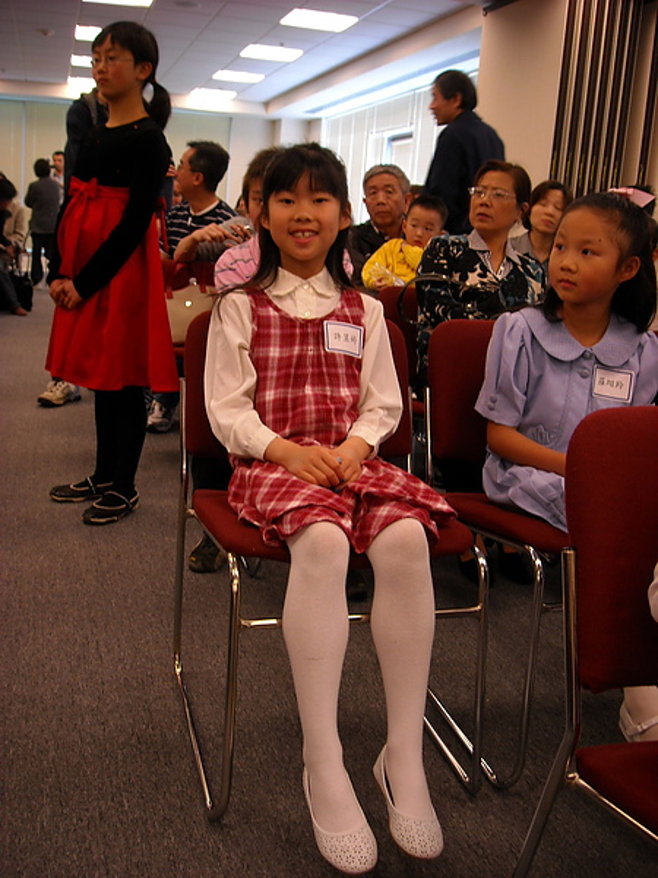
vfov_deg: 52.6
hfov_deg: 40.7
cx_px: 329
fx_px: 887
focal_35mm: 35
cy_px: 439
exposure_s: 1/17
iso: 64
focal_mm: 5.7
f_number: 2.8
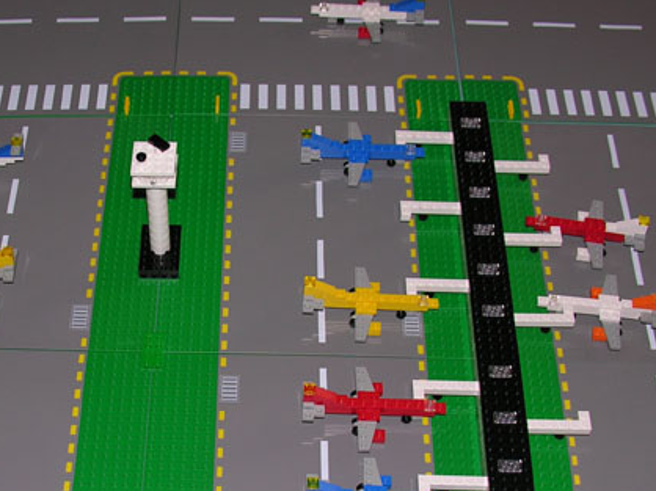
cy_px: 380
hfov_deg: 28.6
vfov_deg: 21.7
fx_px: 1269
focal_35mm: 67
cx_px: 180
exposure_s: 1/60.1
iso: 50
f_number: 2.8
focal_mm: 8.9
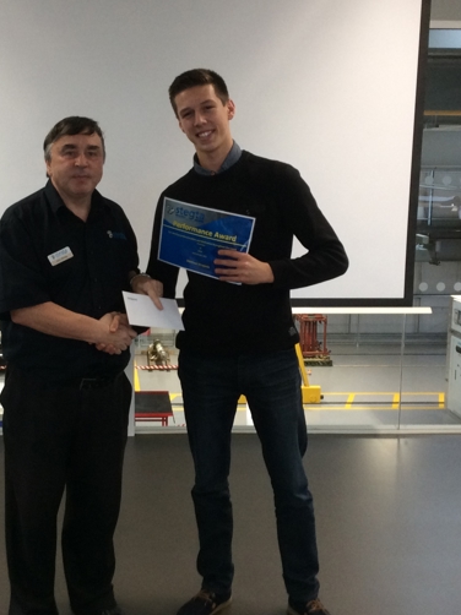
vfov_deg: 37.5
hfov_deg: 28.4
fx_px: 906
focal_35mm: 51
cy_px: 299
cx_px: 162
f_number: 2.4
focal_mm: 3.3
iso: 80
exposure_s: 1/25
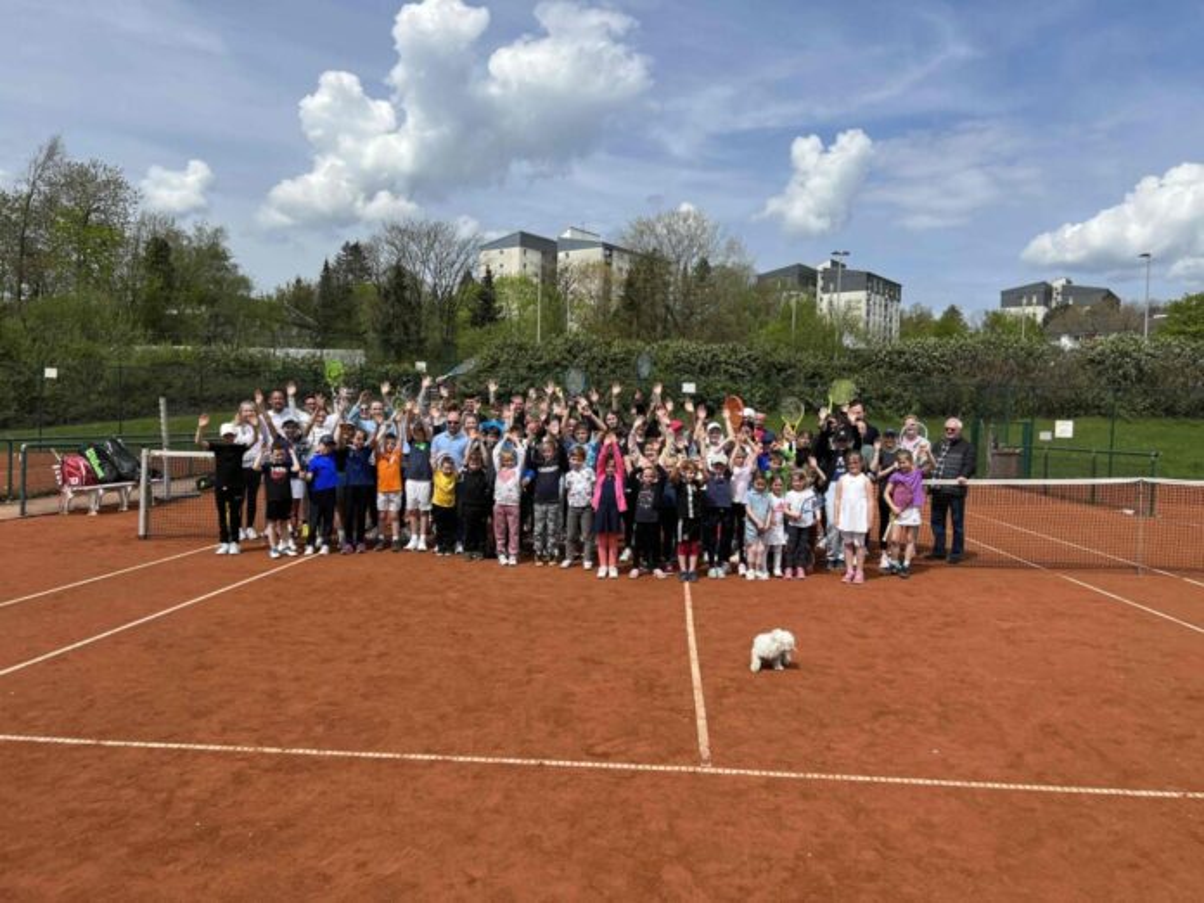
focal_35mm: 26
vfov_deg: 53.1
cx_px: 602
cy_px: 452
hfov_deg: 67.3
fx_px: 904
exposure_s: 1/4831
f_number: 1.5
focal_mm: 5.7
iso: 50
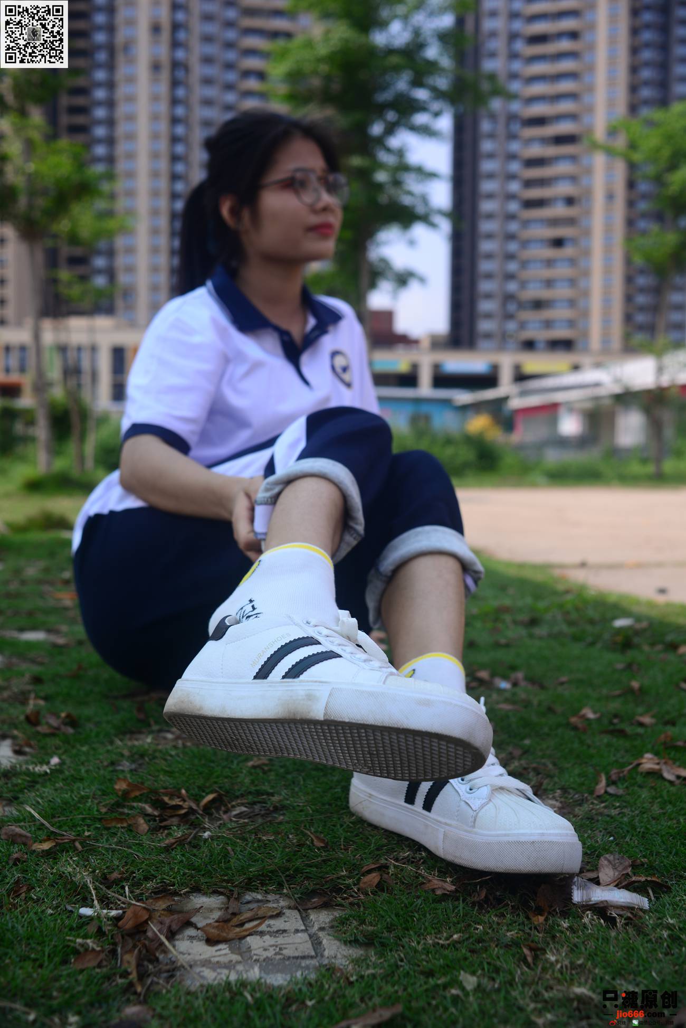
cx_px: 343
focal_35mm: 35
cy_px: 514
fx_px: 999
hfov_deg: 37.9
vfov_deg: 54.4
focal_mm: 35
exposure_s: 1/500
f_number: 5.6
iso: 100
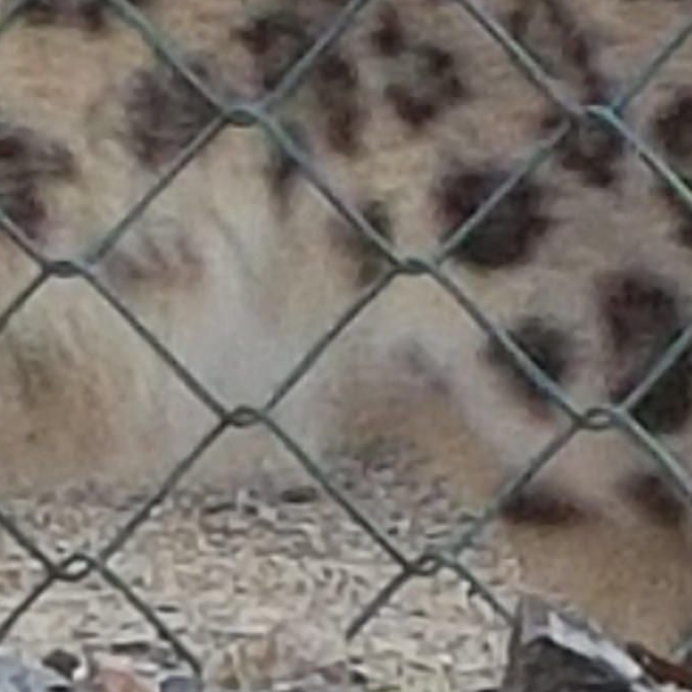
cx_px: -292
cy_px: 64
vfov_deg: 12.6
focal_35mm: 138
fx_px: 3121
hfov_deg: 12.2
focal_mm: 4.2
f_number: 1.7
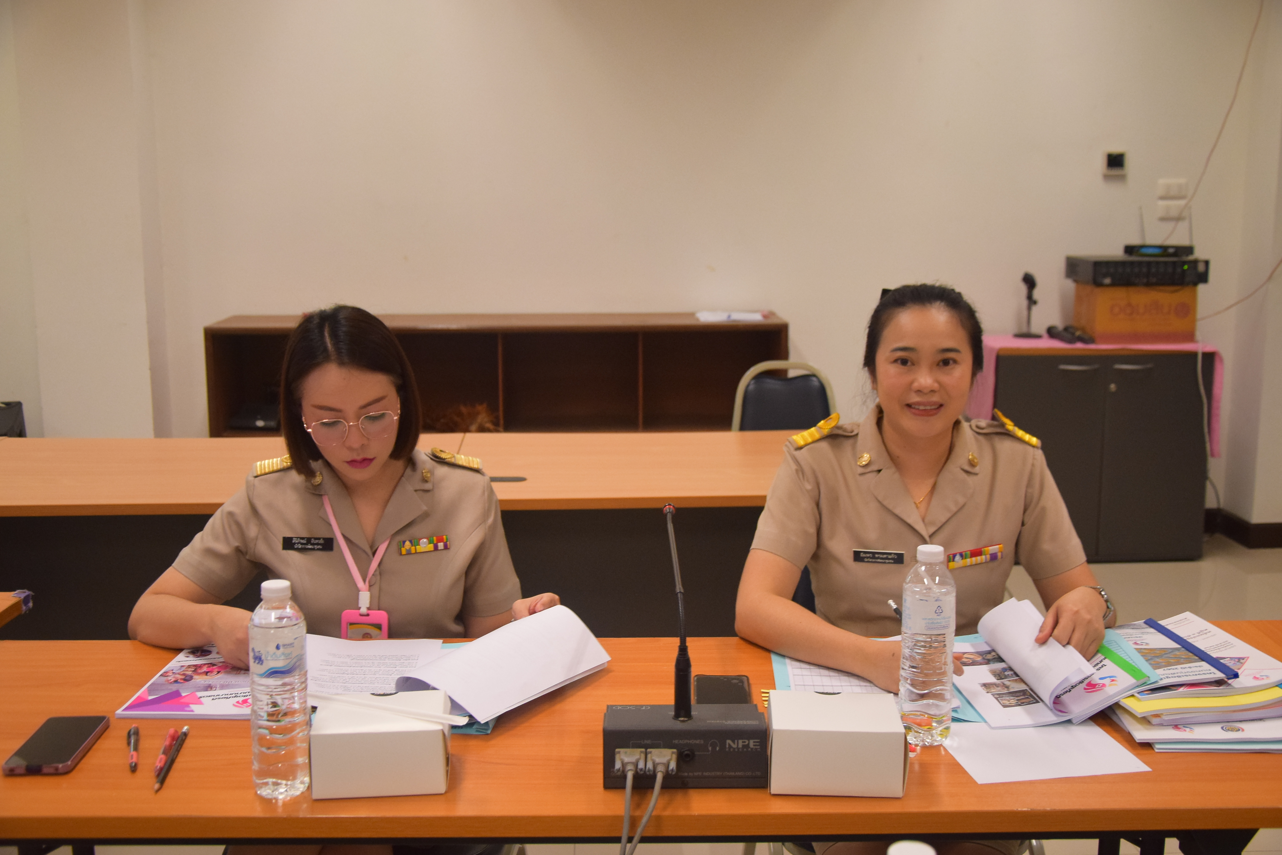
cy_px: 428
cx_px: 641
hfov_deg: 49.5
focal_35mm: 39
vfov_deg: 34.2
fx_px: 1389
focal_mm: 26
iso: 1600
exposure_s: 1/250
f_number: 4
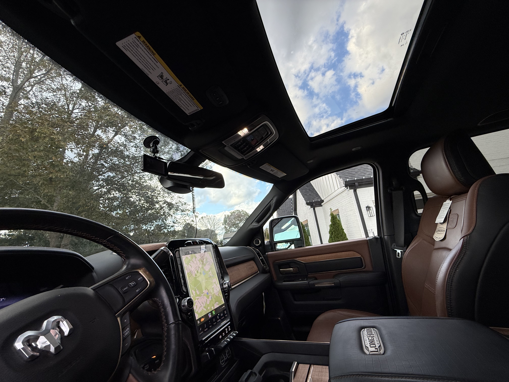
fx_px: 206
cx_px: 254
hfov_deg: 102.1
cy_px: 191
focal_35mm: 14
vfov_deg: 85.7
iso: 64
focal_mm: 2.22
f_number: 2.2
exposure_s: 1/177
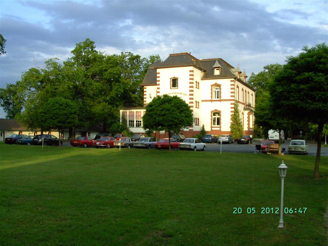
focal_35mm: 37
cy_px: 123
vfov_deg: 38.7
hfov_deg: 50.1
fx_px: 351
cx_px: 164
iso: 400
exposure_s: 1/300
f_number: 5.6
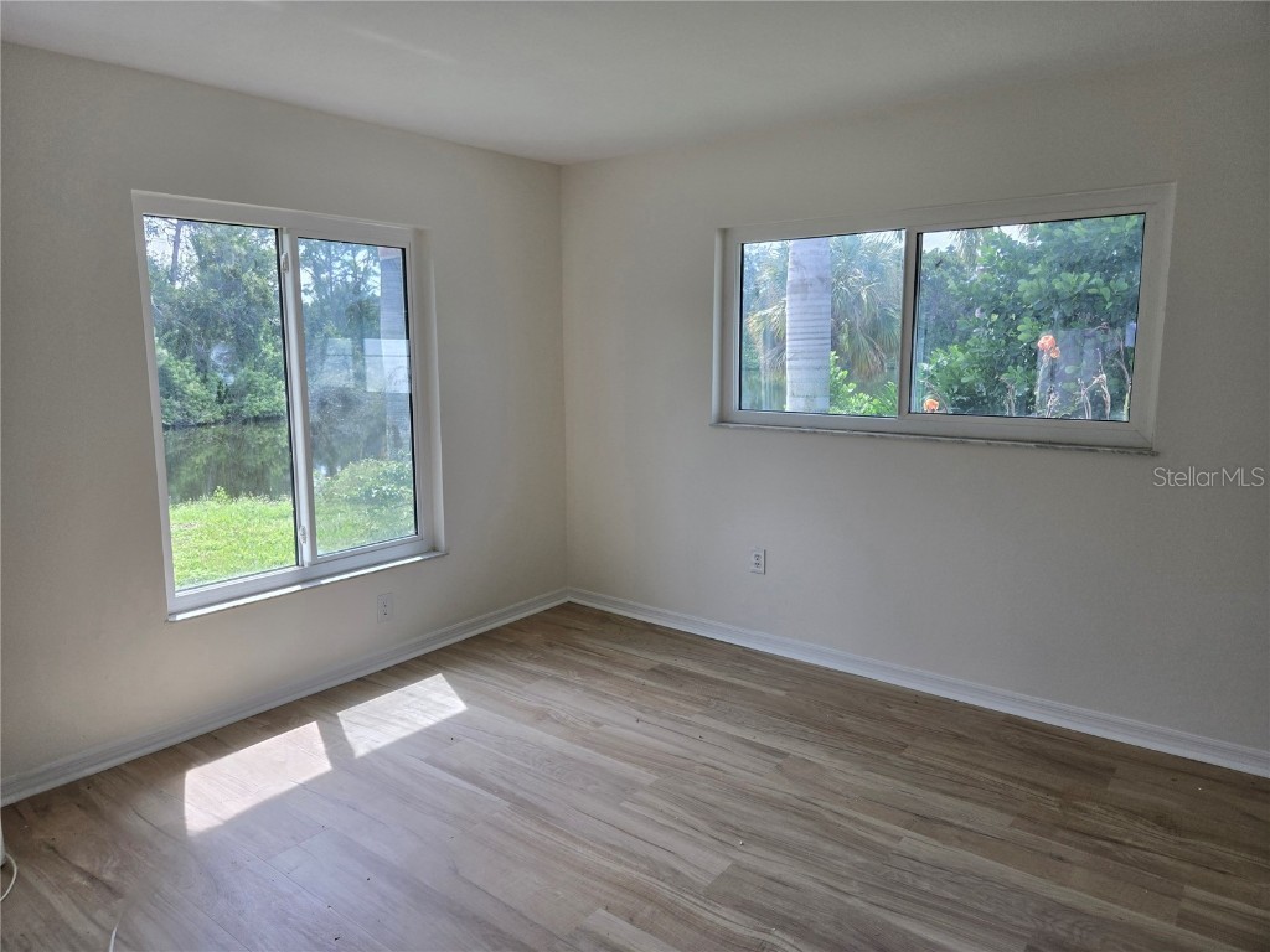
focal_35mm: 23
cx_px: 635
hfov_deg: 73.9
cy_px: 476
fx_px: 844
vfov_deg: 58.9
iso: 80
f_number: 1.8
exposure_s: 1/769
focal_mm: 5.4
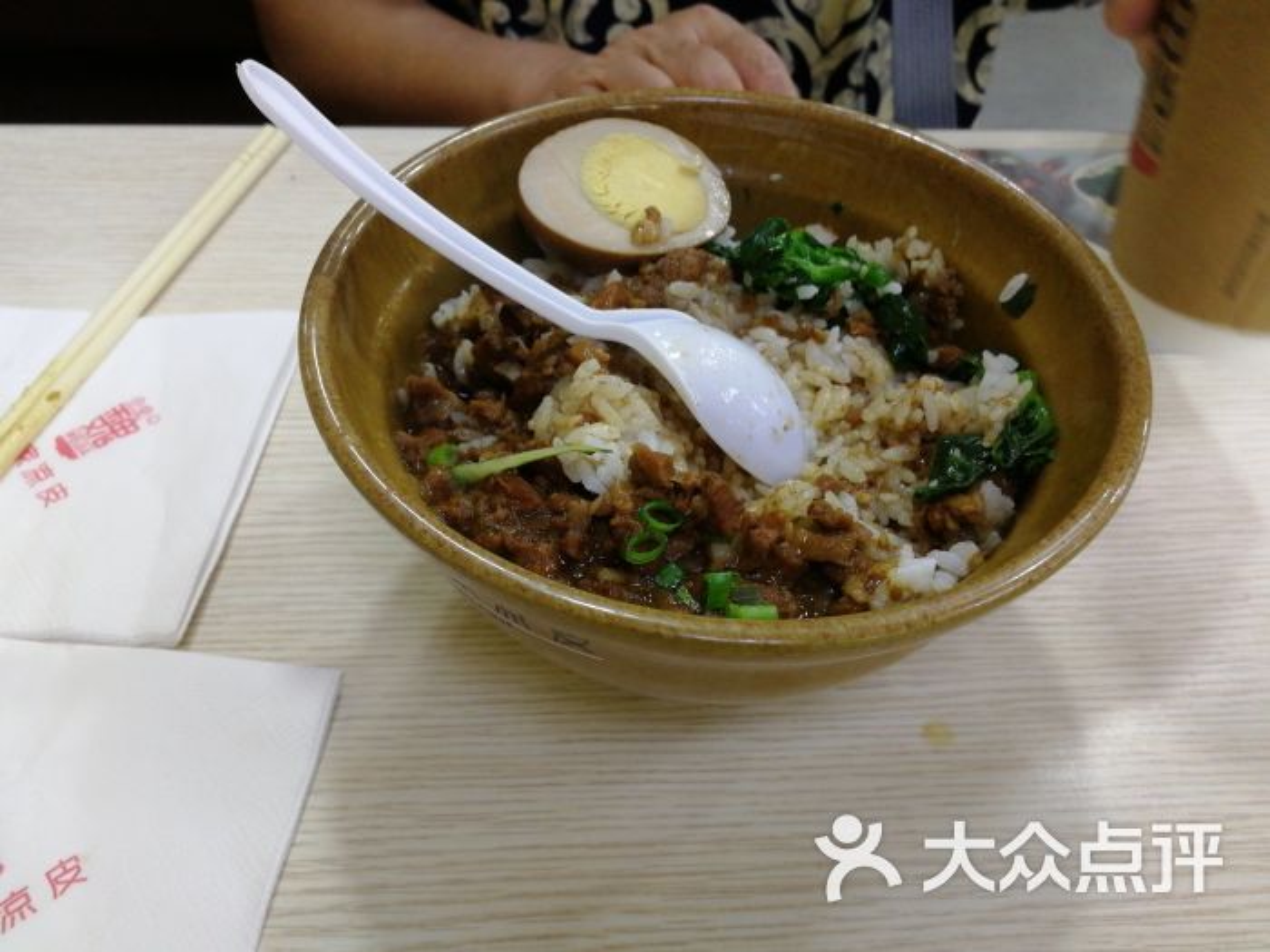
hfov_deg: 65.3
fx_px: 991
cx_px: 635
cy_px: 476
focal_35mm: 27
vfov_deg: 51.4
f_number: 2.2
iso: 250
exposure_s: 1/33.3
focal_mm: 3.95
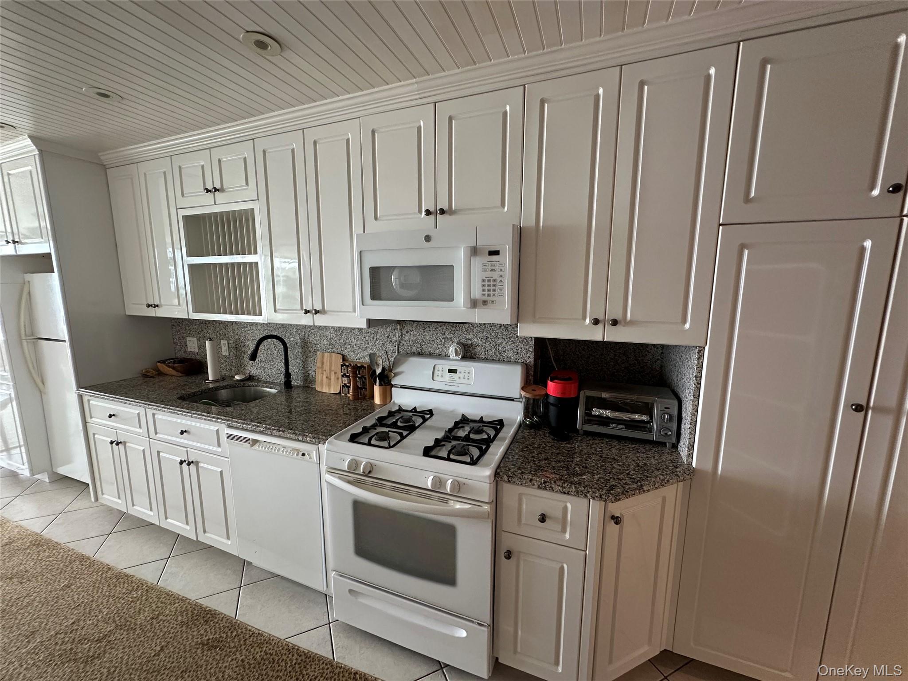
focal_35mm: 14
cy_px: 340
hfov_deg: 102.1
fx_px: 367
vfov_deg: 85.7
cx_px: 454
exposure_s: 1/99
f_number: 2.2
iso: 200
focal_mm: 2.22
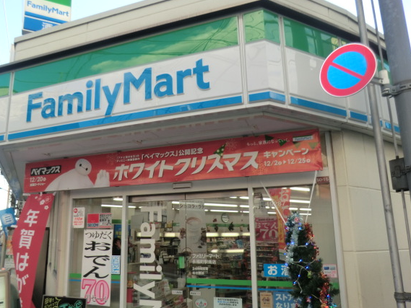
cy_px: 170
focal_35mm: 27
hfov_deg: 65.1
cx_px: 183
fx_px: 321
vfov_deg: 51.3
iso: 80
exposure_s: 1/125
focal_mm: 4.3
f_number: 3.2
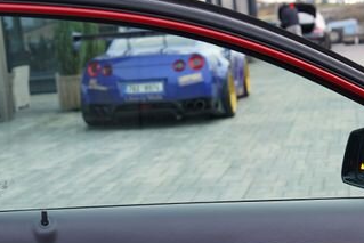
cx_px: 232
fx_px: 779
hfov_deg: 26.2
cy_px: 247
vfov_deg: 17.3
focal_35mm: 77
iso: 100
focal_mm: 24
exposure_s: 1/40
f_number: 3.2
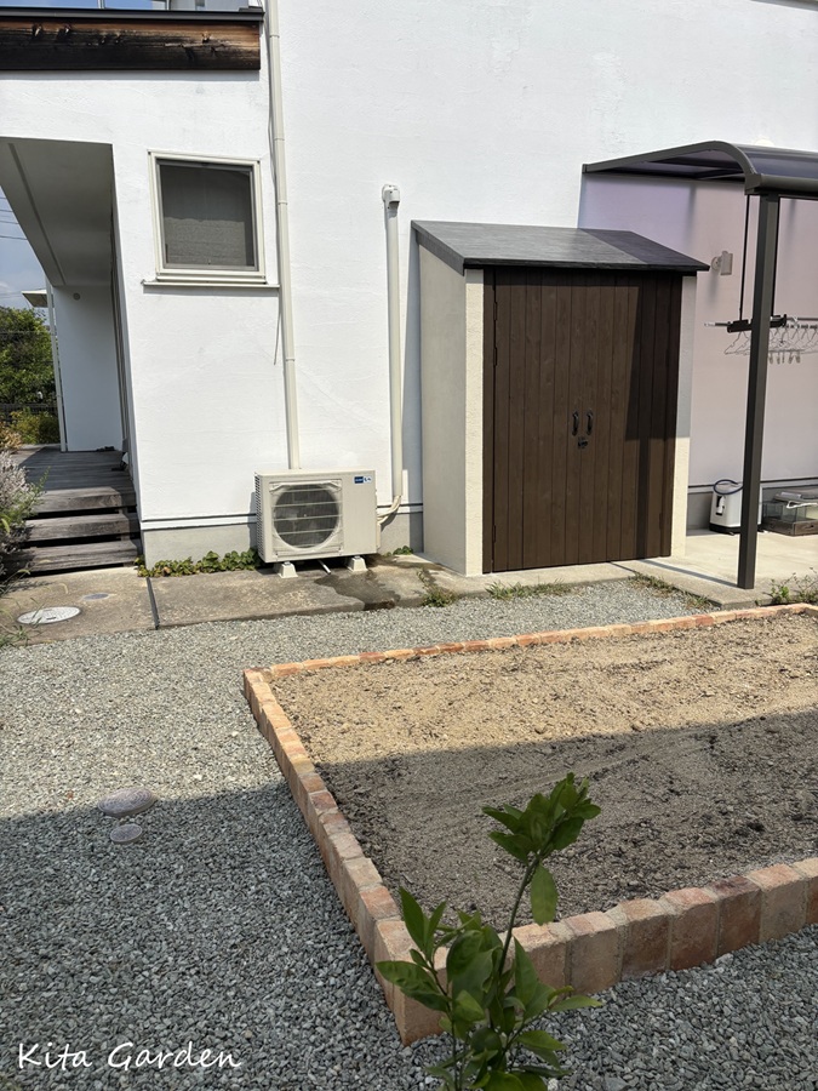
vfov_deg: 67.3
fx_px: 819
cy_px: 546
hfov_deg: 53.1
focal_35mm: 26
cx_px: 409
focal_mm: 5.96
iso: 50
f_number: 1.6
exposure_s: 1/7194
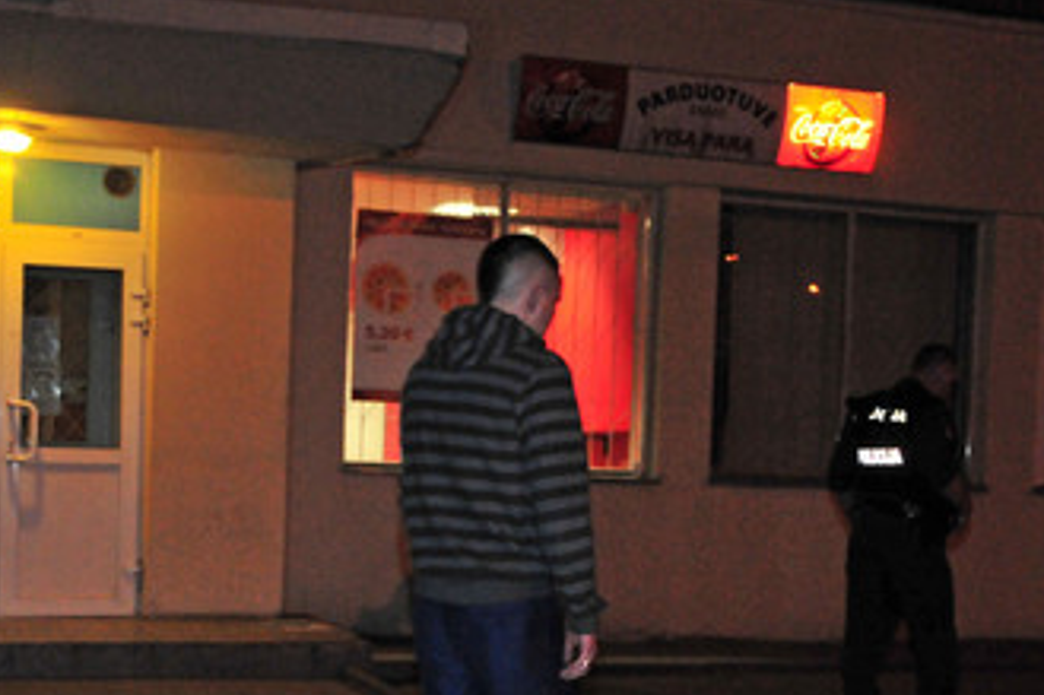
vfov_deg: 21.1
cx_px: 533
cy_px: 505
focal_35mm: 64
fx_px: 1855
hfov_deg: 31.4
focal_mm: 26
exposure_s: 1/40
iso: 2000
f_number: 4.2
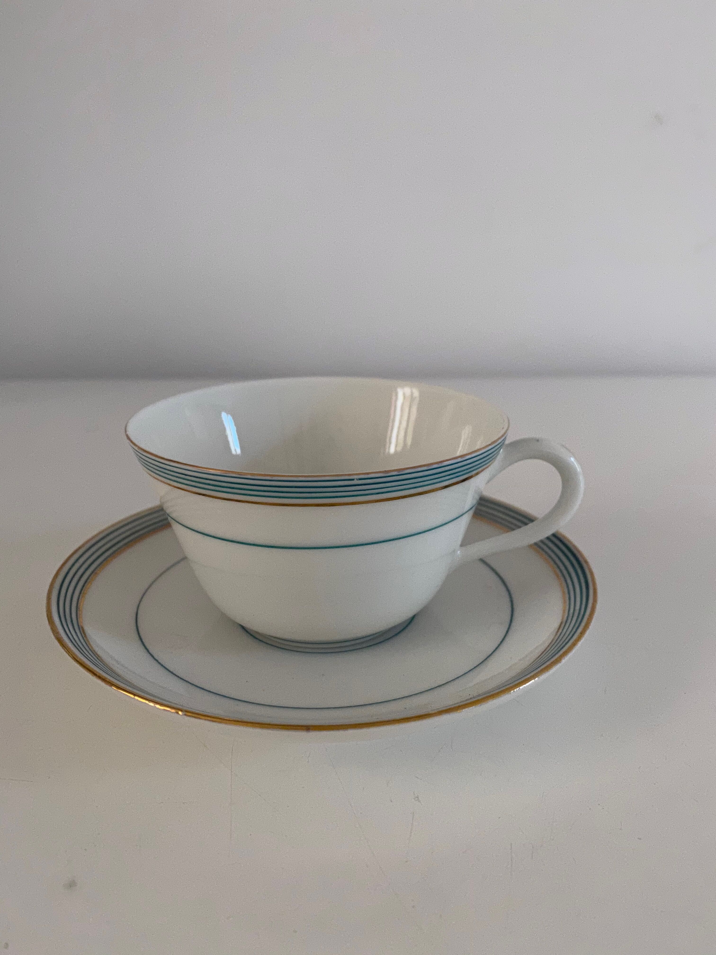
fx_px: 717
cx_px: 358
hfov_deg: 53.1
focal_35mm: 26
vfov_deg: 67.3
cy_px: 478
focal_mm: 4.25
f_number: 1.8
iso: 160
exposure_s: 1/60
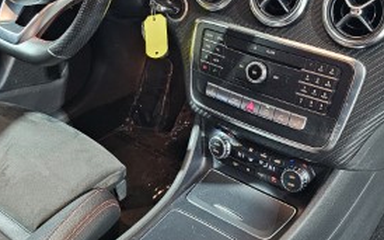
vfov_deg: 22.4
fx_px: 596
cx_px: 175
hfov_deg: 35.7
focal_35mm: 57
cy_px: 48
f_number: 1.7
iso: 640
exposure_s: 1/25
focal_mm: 6.3
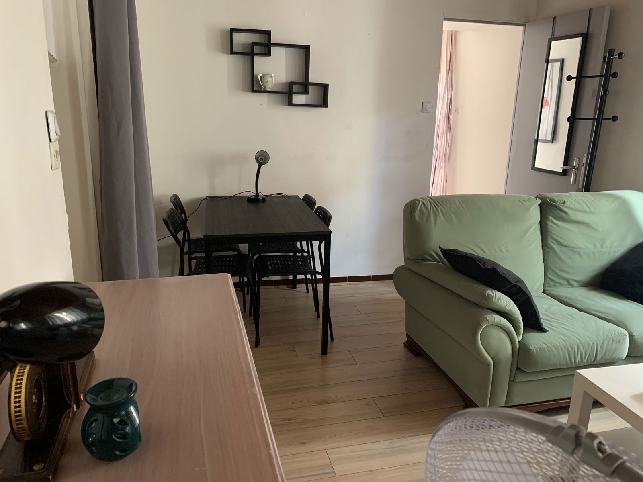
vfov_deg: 53.1
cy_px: 241
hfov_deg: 67.3
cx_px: 322
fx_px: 483
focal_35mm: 26
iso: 400
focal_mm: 4.25
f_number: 1.8
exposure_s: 1/36
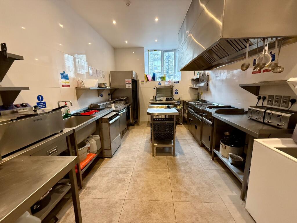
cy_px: 112
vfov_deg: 85.7
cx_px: 148
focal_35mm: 14
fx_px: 120
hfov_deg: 102.1
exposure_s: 1/100
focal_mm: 2.22
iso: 400
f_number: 2.2
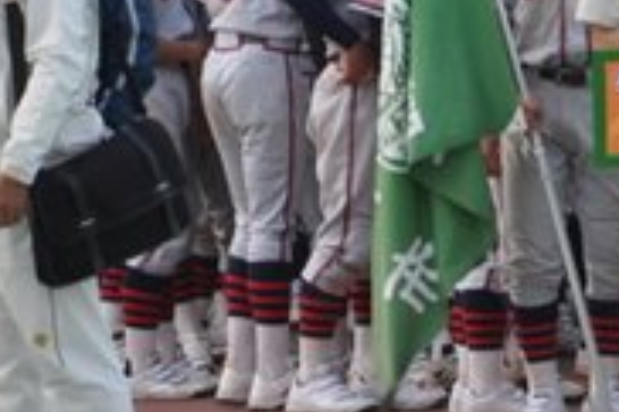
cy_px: -194
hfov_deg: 4.4
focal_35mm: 462
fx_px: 7937
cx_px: 1214
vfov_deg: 3.0
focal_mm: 70
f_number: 5.6
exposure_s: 1/125
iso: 200
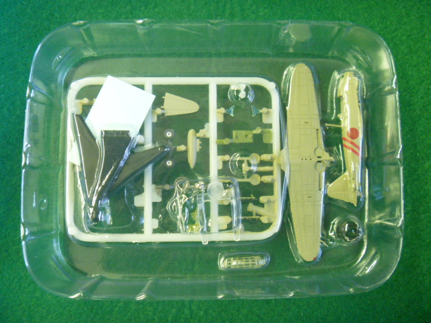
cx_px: 216
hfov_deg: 52.6
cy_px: 162
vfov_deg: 40.7
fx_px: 436
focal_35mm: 35
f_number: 3.5
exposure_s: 1/15
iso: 400
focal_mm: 6.3
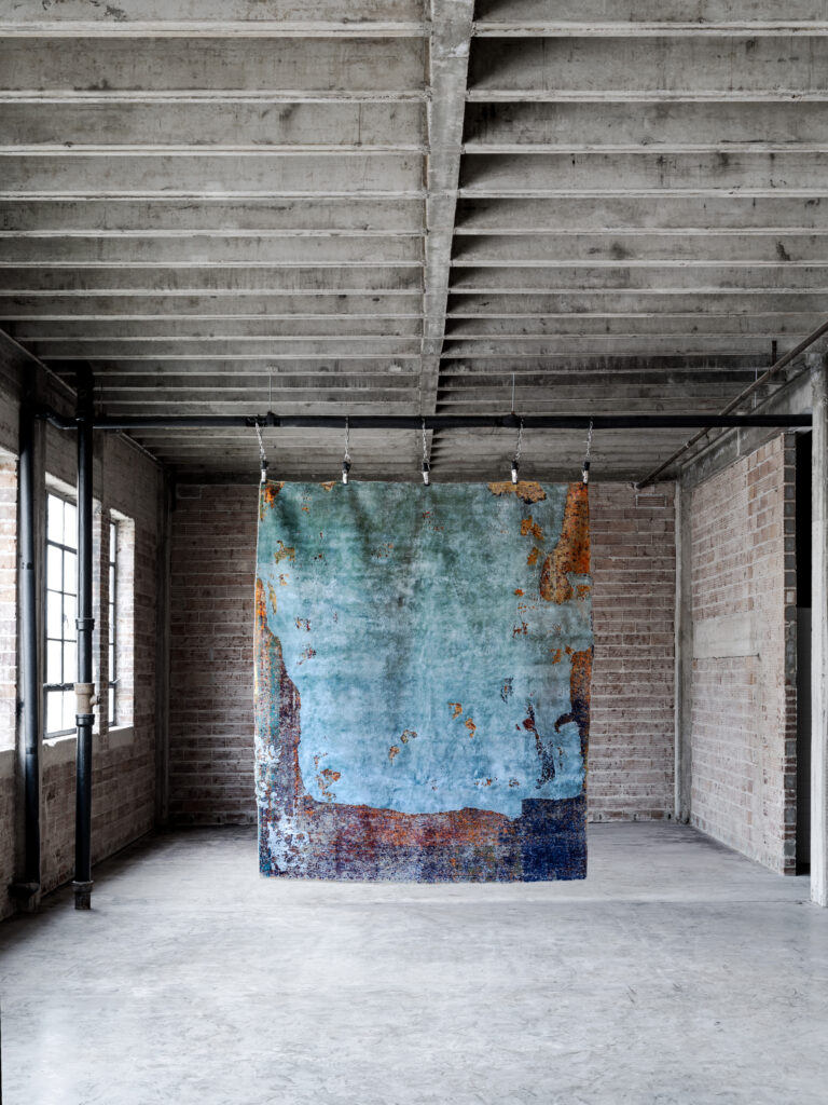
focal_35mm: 50
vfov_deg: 38.2
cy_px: 552
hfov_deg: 29.1
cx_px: 414
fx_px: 1595
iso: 80
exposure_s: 1.5
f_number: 14
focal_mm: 63.7
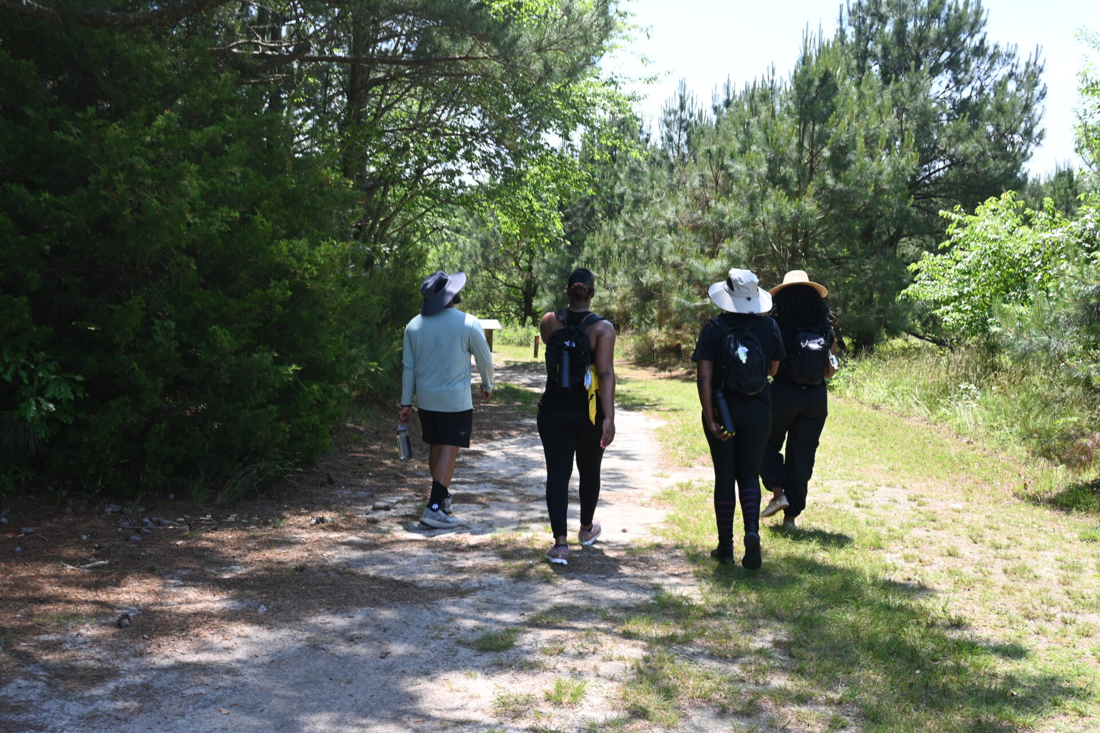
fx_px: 1123
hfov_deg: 52.2
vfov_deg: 36.2
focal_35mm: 37
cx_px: 550
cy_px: 366
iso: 100
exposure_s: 1/160
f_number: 6.3
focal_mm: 24.5
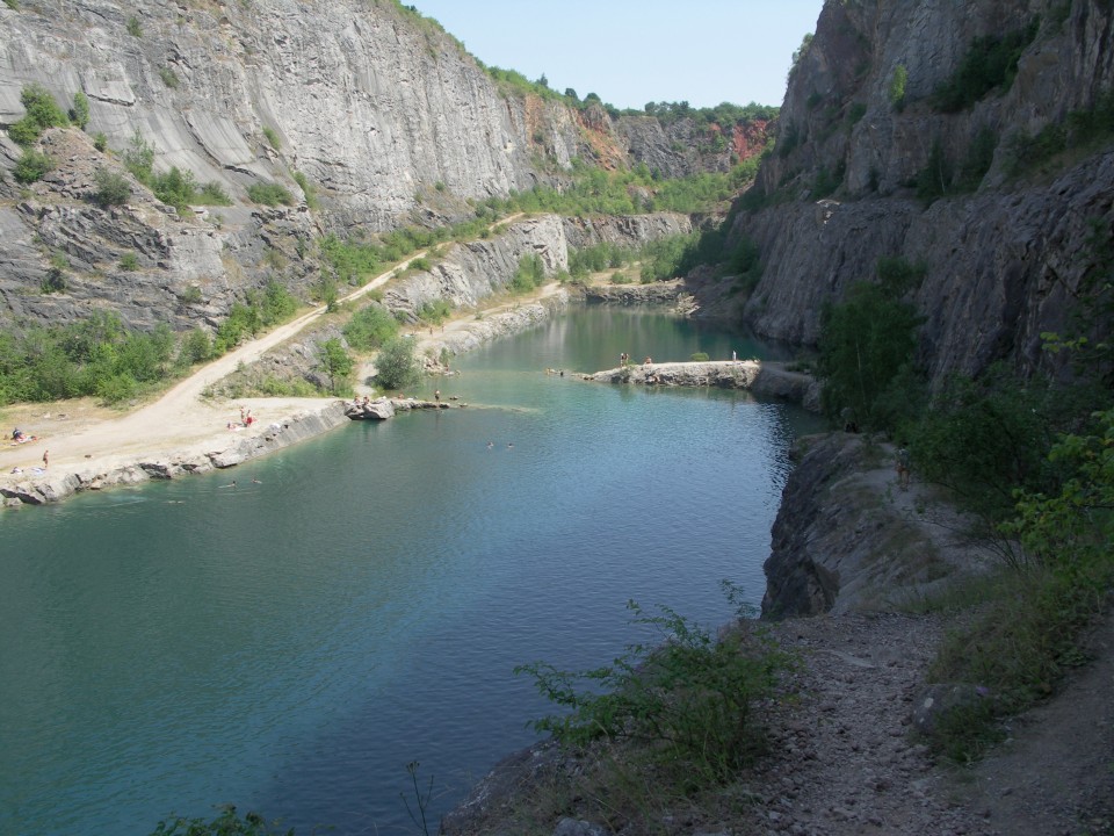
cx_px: 557
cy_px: 418
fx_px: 1159
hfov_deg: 51.4
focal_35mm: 36
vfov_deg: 39.7
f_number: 5
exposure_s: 1/200
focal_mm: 9.4
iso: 50
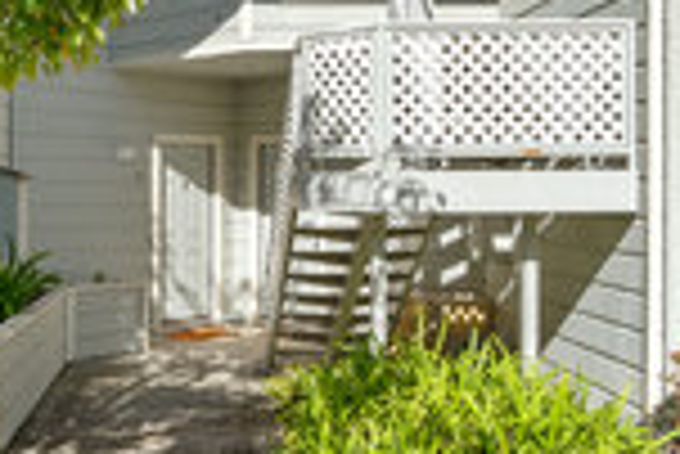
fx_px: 870
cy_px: 31
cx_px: 160
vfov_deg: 28.0
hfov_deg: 41.3
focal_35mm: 46
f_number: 9
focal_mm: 16
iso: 400
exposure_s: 1/320
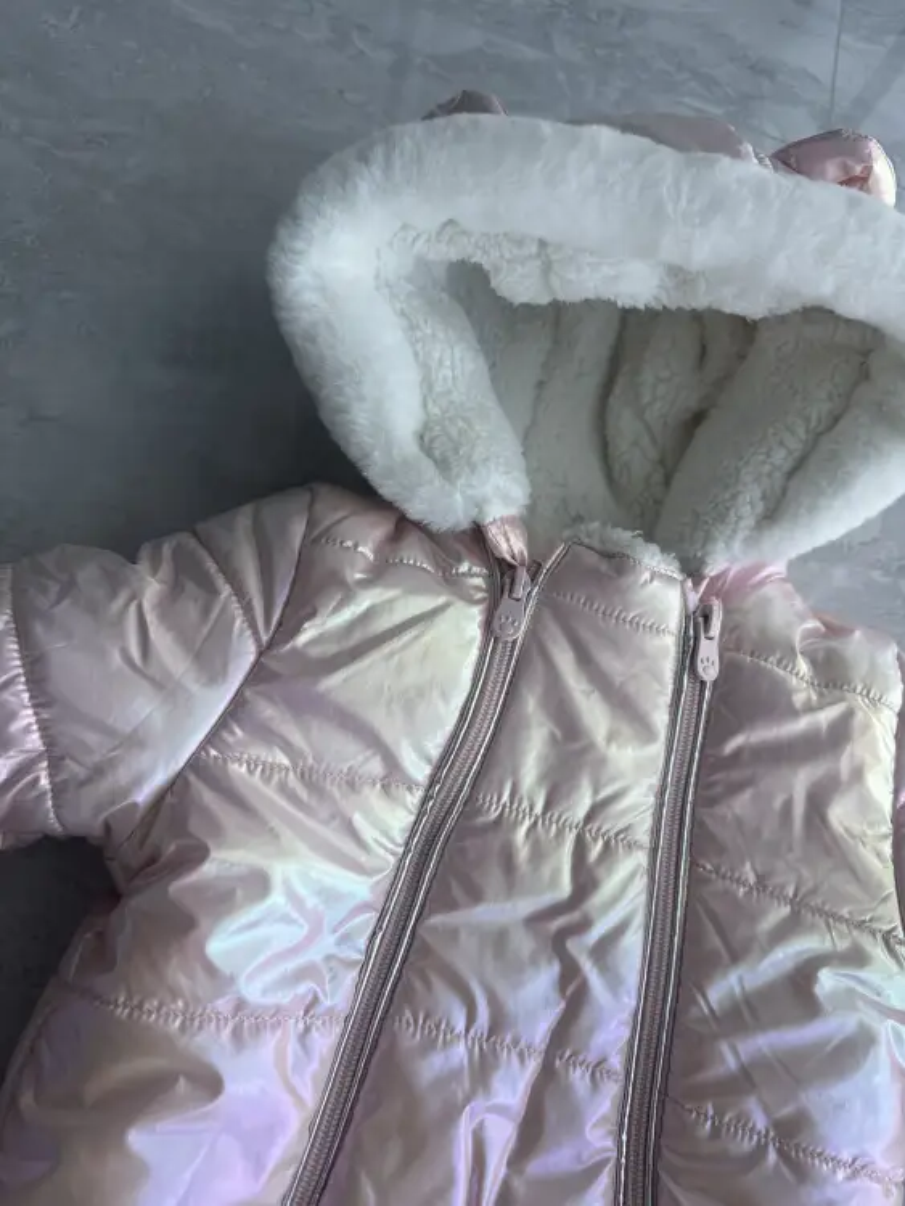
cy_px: 603
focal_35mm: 24
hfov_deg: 56.8
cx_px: 452
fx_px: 836
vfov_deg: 71.6
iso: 80
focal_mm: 6.86
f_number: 1.78
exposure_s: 1/121
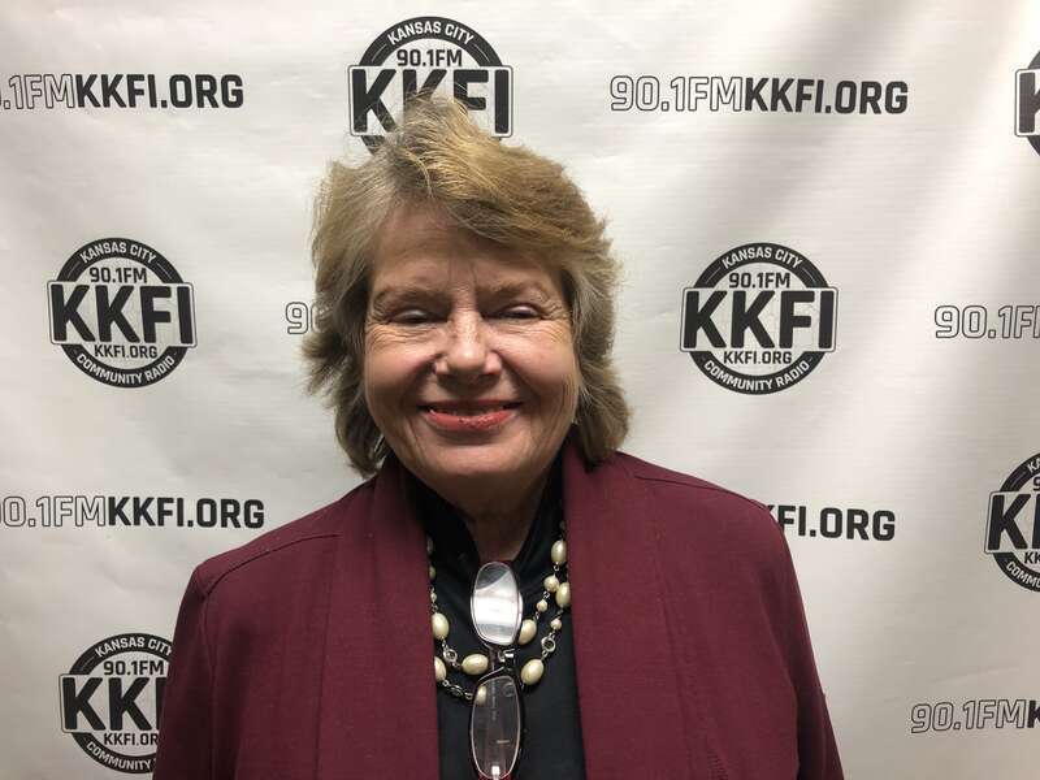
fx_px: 841
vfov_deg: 49.7
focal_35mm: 28
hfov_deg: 63.4
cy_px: 390
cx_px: 520
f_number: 1.8
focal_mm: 4
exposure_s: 1/24
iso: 32
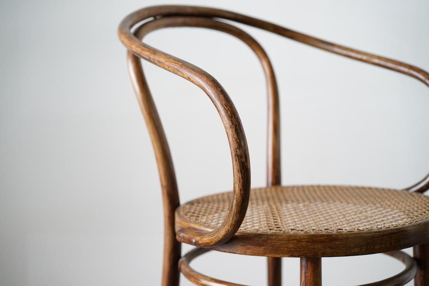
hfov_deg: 36.2
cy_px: 143
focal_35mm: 55
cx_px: 214
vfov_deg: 24.6
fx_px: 655
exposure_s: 1/100
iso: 1000
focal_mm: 55
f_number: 3.5
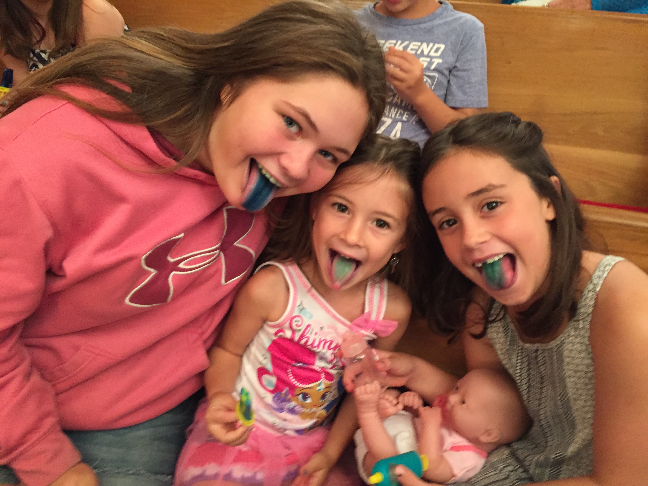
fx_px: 543
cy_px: 243
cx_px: 324
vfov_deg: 48.2
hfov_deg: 61.7
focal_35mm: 29
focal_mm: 4.15
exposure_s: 1/24
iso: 250
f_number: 2.2
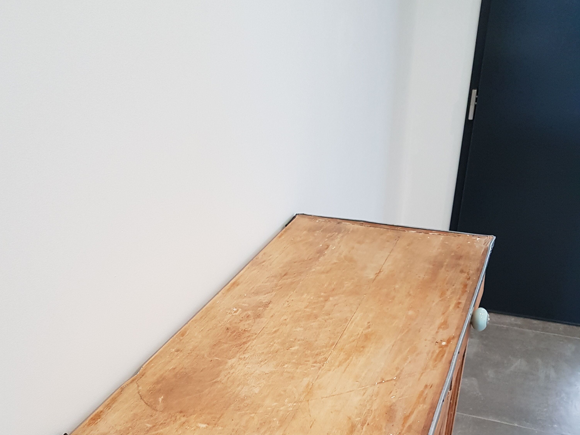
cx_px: 292
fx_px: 586
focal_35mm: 35
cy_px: 384
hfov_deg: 52.6
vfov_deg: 38.2
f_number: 1.7
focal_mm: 4.2
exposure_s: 1/50
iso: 200
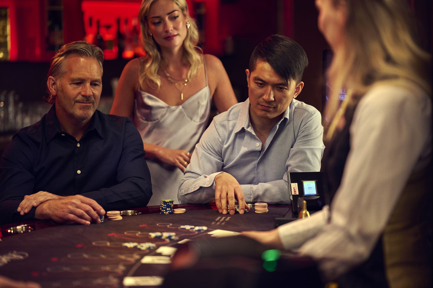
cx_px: 216
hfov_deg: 23.9
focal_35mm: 85
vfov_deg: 16.0
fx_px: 1022
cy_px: 144
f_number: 1.8
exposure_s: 1/320
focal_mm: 85
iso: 800
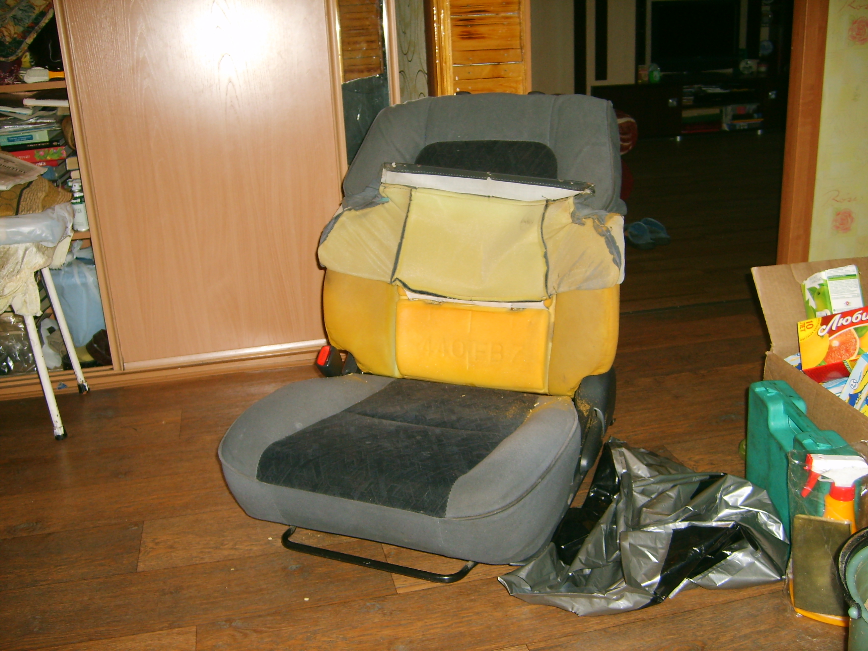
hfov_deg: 52.6
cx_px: 434
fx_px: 878
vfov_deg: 40.7
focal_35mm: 35
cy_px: 326
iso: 104
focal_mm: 5.8
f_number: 2.8
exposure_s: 1/30
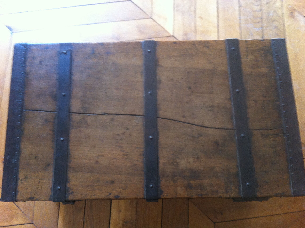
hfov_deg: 52.7
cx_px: 152
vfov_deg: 40.6
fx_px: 308
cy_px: 114
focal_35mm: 35
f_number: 2.8
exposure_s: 1/15
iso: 160
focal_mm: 3.85
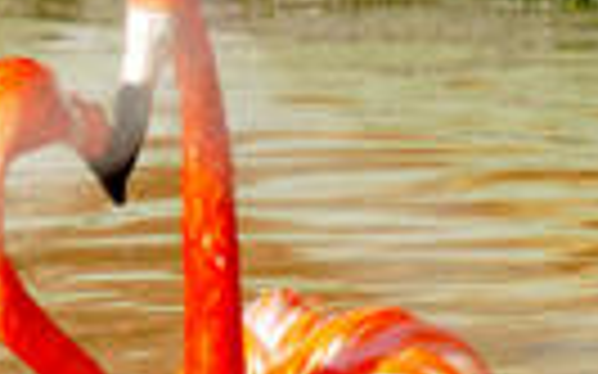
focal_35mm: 631
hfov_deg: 3.3
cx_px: -27
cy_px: 419
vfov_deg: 2.1
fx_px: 10279
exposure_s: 1/640
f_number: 4.5
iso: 200
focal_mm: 88
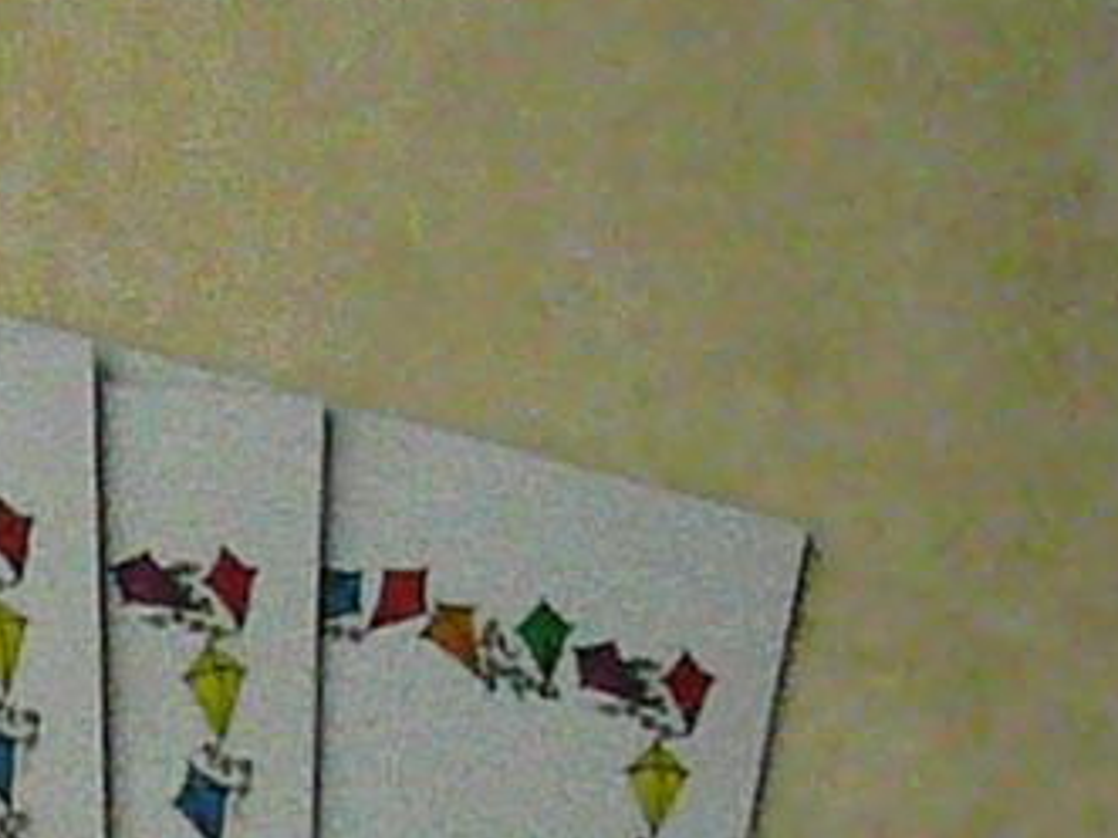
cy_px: 1189
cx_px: -473
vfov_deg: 12.1
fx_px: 3810
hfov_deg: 15.6
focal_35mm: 118
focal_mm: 6.4
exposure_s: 1/1000
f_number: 9
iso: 3200
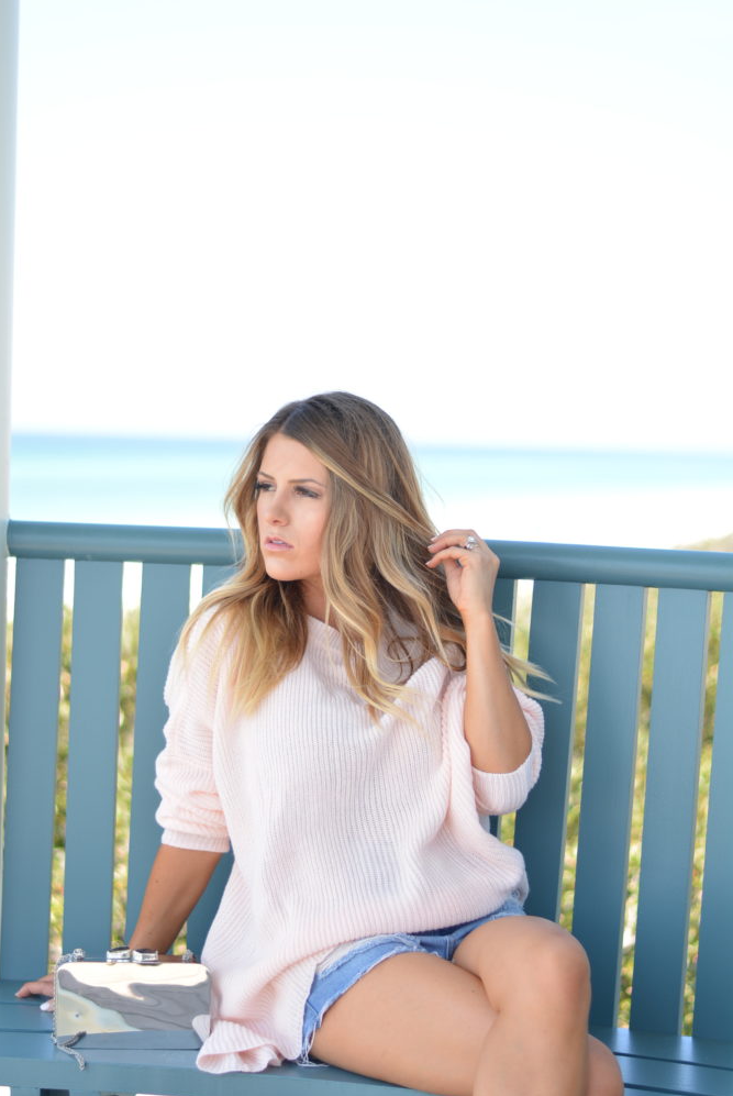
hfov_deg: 15.2
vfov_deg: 22.6
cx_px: 295
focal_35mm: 90
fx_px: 2742
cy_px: 516
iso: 125
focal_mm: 50
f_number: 1.8
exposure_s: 1/1000
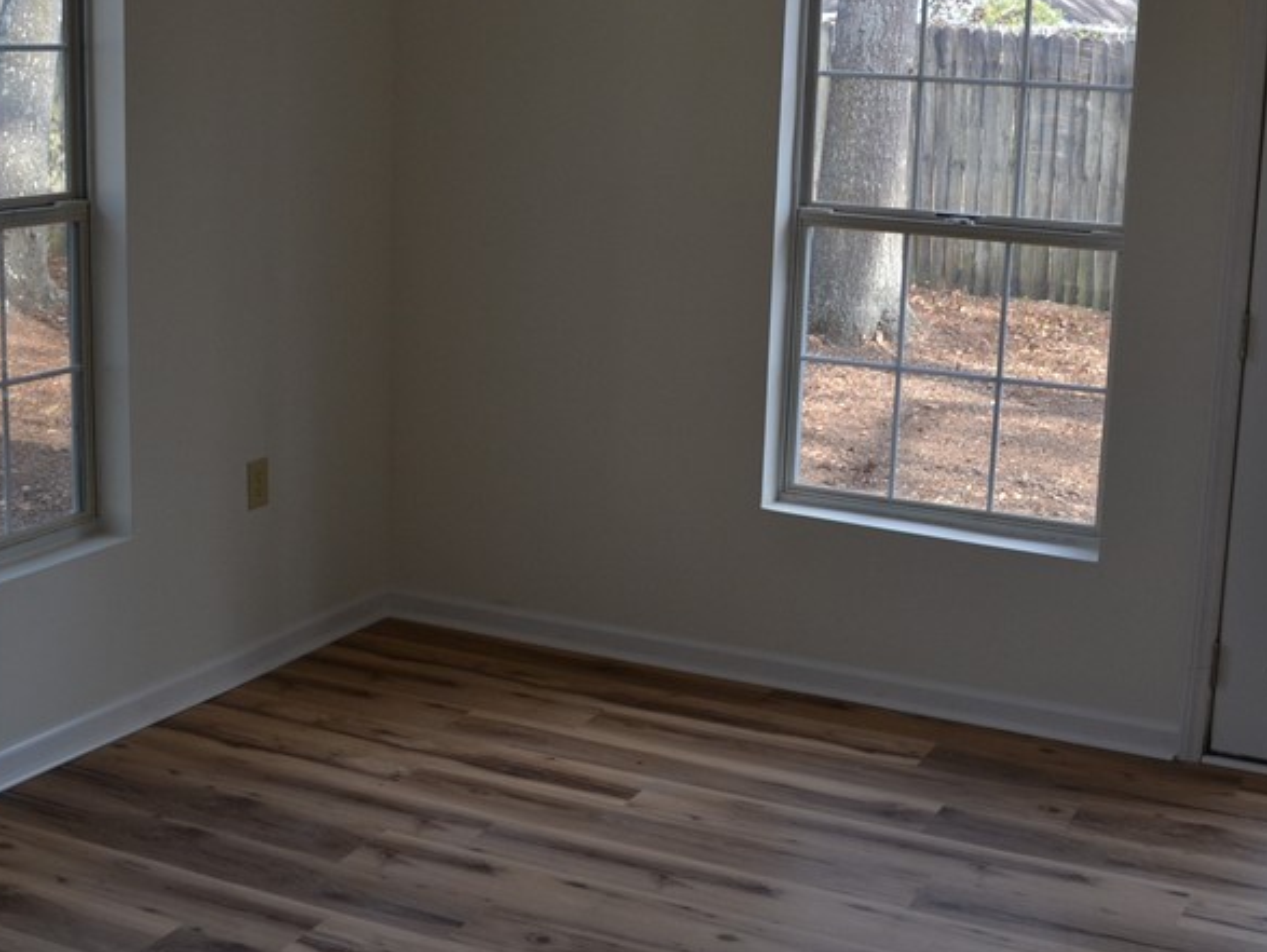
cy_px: 358
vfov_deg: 30.2
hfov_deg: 39.5
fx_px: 1758
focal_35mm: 48
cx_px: 760
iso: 320
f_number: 5.6
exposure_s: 1/125
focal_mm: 18
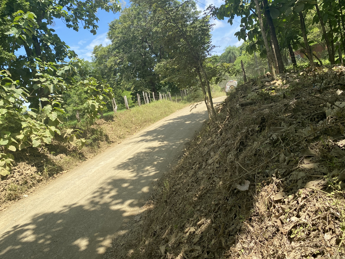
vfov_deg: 51.3
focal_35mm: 27
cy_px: 127
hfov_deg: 65.3
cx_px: 170
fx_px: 269
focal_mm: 4.25
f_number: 1.8
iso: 32
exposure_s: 1/1016
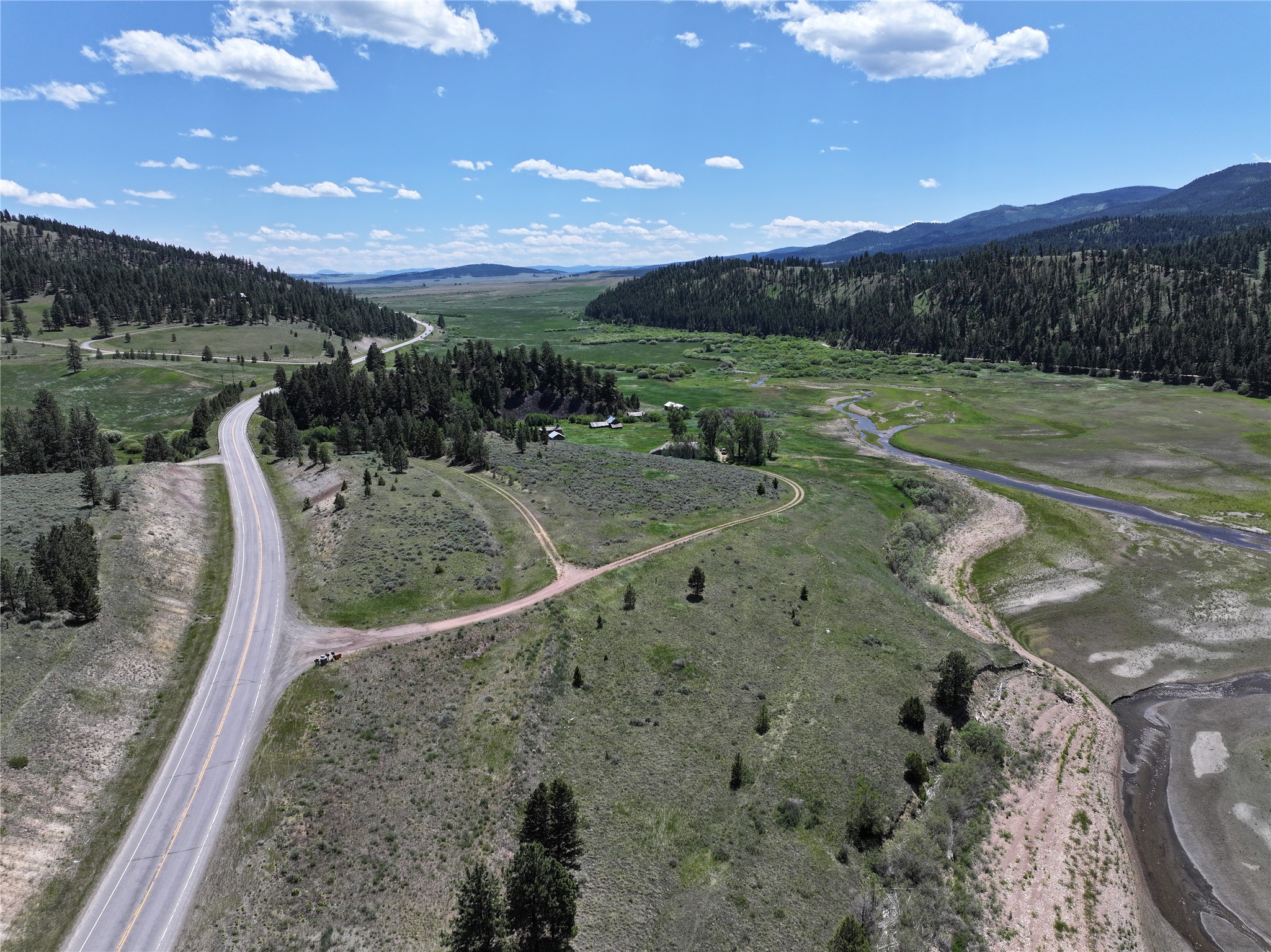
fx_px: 881
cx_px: 636
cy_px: 476
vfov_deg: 56.8
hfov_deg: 71.6
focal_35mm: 24
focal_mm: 12.29
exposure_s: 1/2500
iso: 120
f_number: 2.8
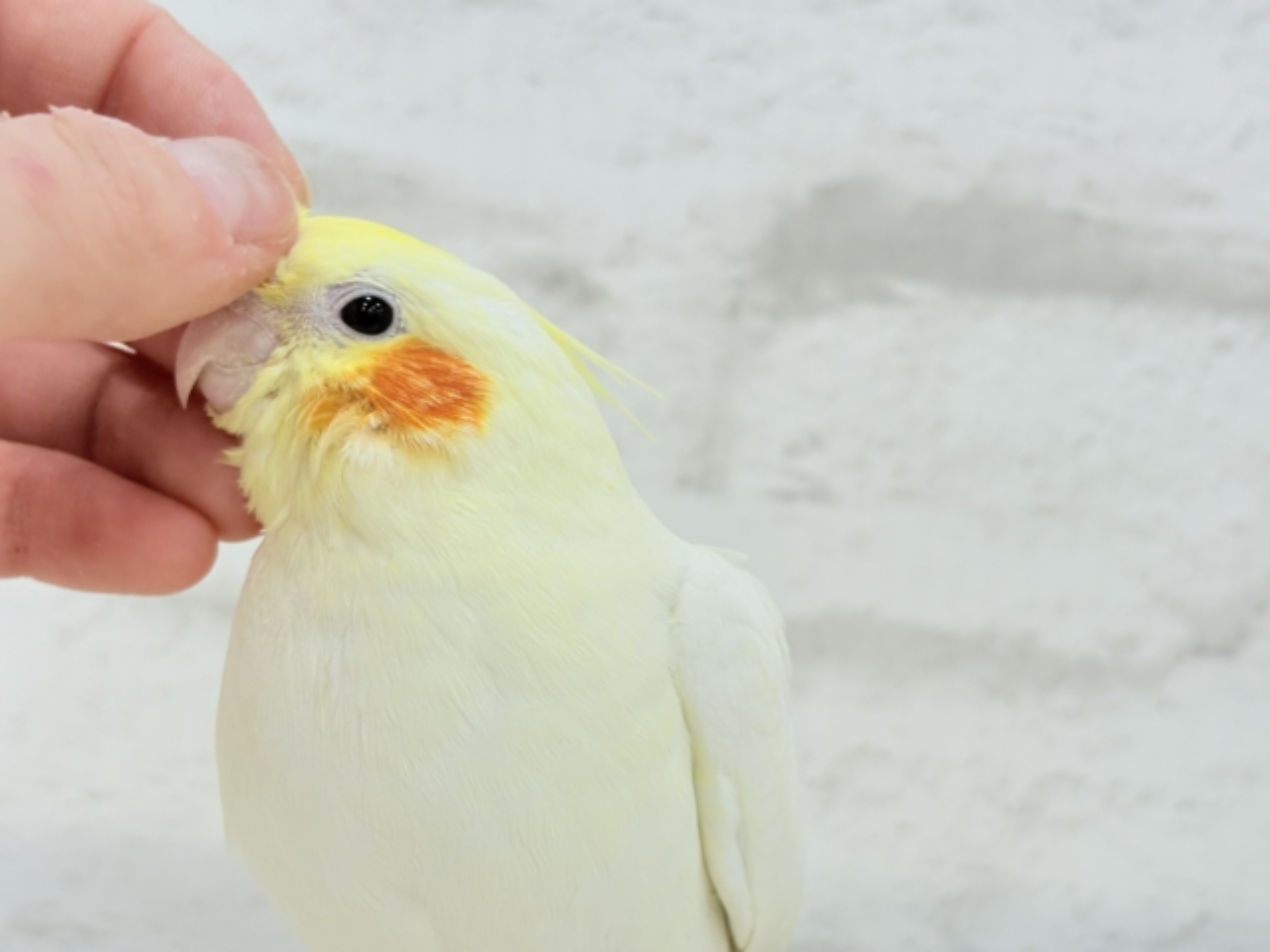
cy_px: 476
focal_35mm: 52
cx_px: 635
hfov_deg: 36.8
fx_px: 1908
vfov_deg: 28.0
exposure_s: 1/100
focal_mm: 5.96
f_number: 1.6
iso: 80
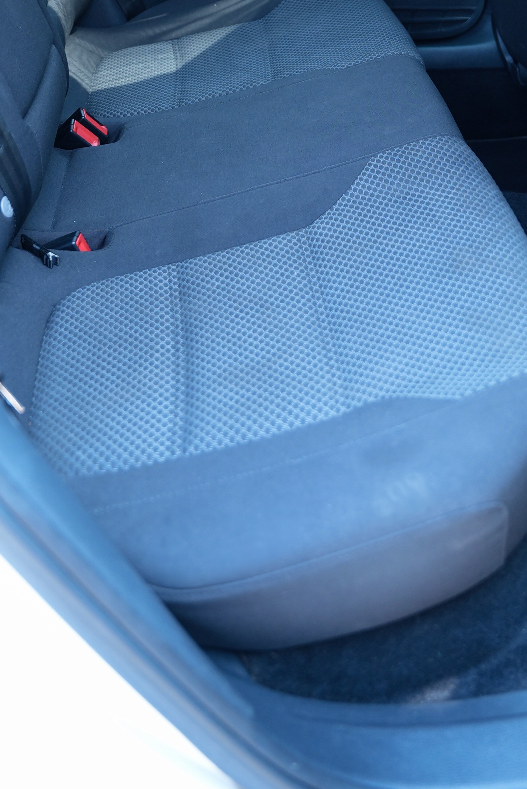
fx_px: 1131
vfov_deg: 35.3
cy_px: 27
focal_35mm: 52
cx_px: 359
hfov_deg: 26.1
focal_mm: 26.3
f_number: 2.8
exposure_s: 1/125
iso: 320
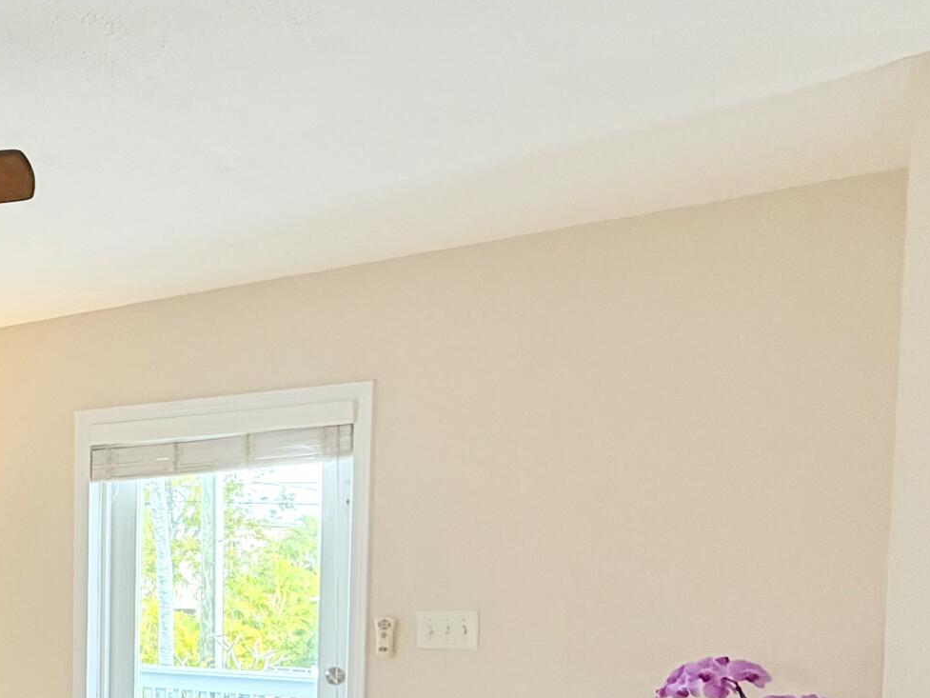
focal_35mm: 43
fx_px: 1155
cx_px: -243
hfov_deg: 33.6
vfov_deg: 31.9
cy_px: 635
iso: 100
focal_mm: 2.22
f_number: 2.2
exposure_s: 1/120
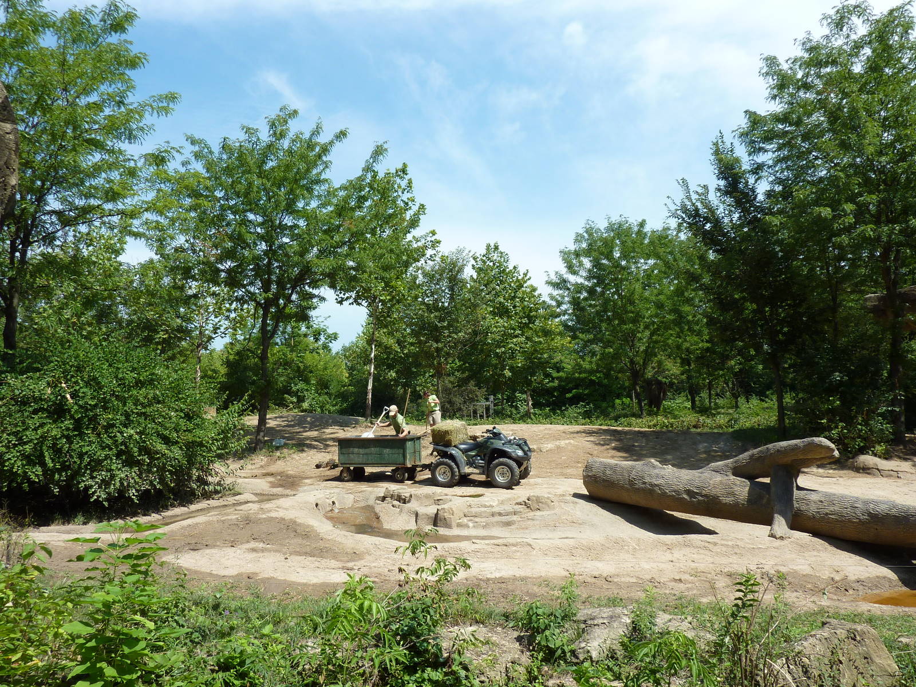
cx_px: 458
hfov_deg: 69.4
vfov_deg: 54.9
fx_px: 662
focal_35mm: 25
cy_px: 344
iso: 80
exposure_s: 1/640
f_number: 3.5
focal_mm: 4.1
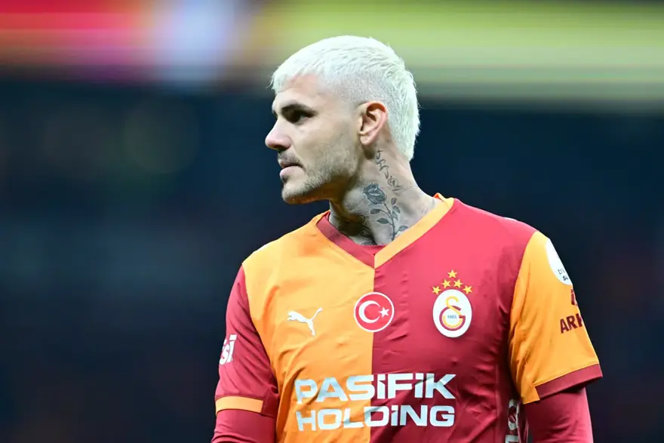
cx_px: 332
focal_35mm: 400
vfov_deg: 3.4
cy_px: 222
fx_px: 7378
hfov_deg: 5.2
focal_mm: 400
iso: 3200
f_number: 2.8
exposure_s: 1/1600
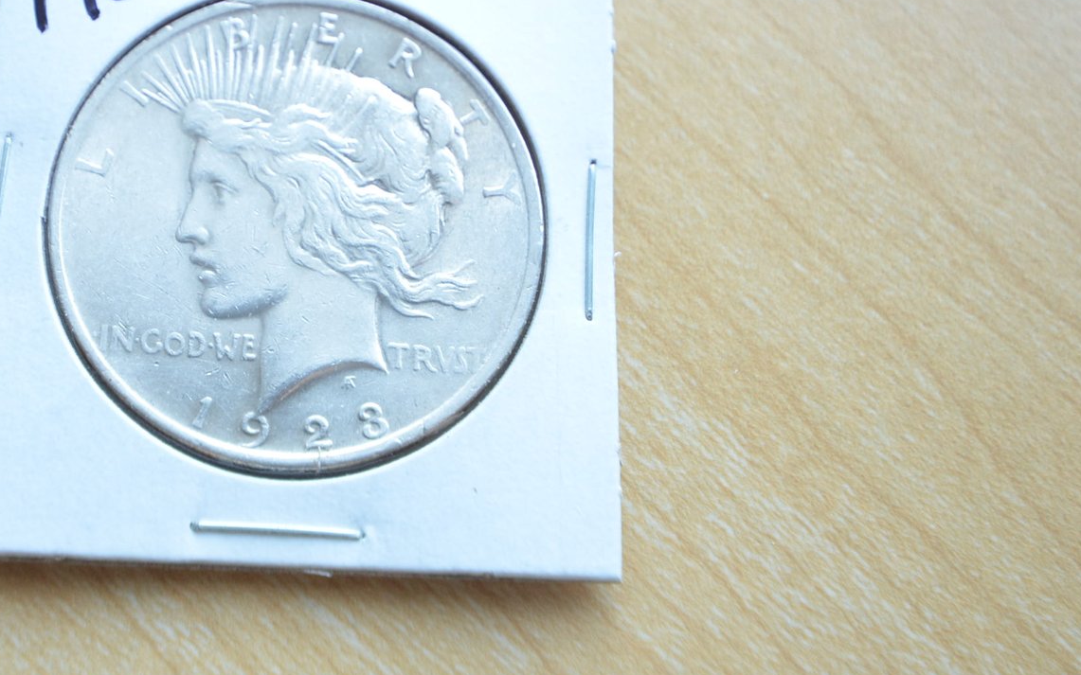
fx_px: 1620
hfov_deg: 36.1
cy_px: 195
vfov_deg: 23.4
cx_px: 281
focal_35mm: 55
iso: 500
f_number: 4.5
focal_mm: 24
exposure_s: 1/50
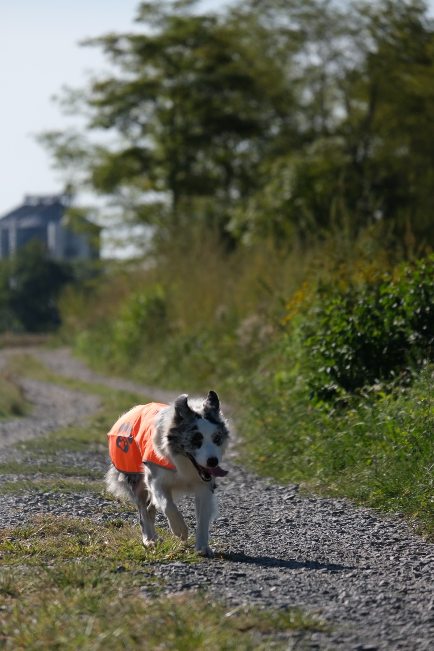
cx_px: 217
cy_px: 326
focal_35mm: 345
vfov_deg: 6.0
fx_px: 6238
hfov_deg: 4.0
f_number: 6.7
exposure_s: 1/2000
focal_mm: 230
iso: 500
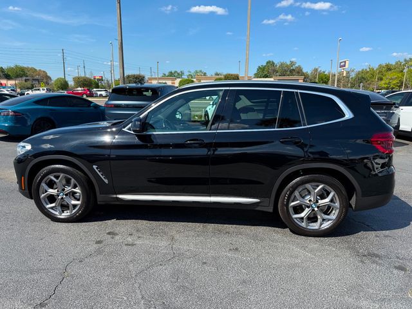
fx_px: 286
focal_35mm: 24
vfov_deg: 56.8
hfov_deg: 71.6
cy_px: 154
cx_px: 206
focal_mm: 6.76
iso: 80
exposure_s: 1/2801
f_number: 1.78
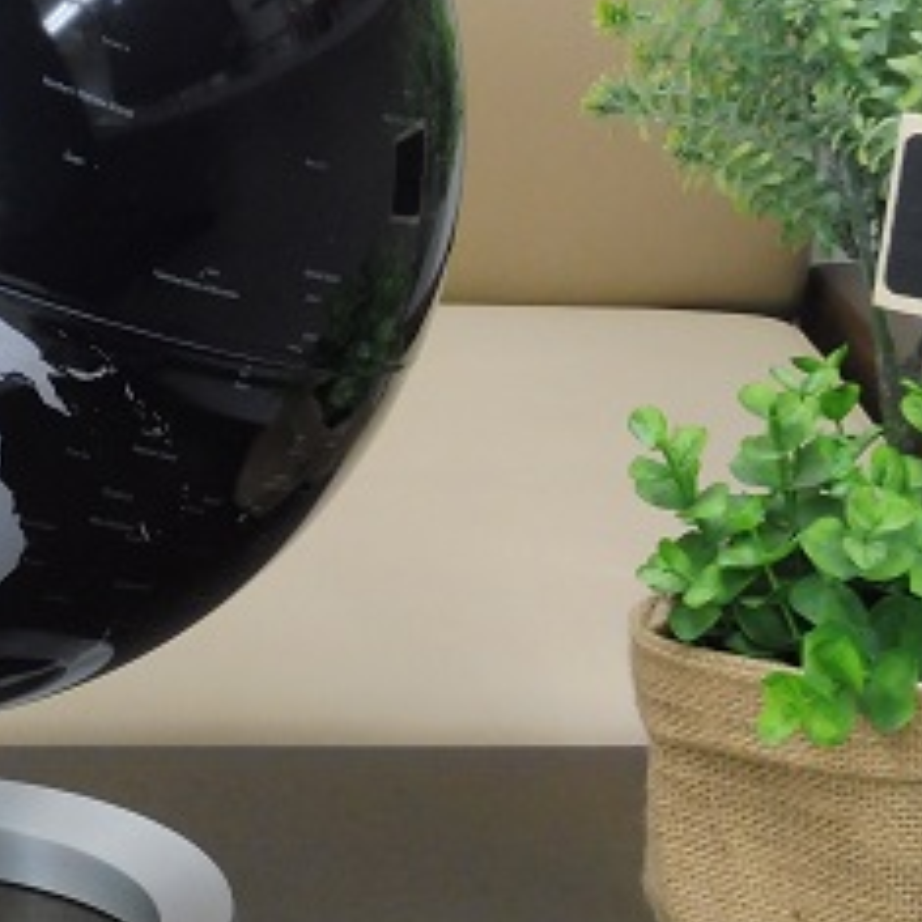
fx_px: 4490
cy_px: 275
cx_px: -94
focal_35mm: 149
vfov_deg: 11.7
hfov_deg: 11.6
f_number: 4.8
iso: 400
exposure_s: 1/25
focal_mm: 11
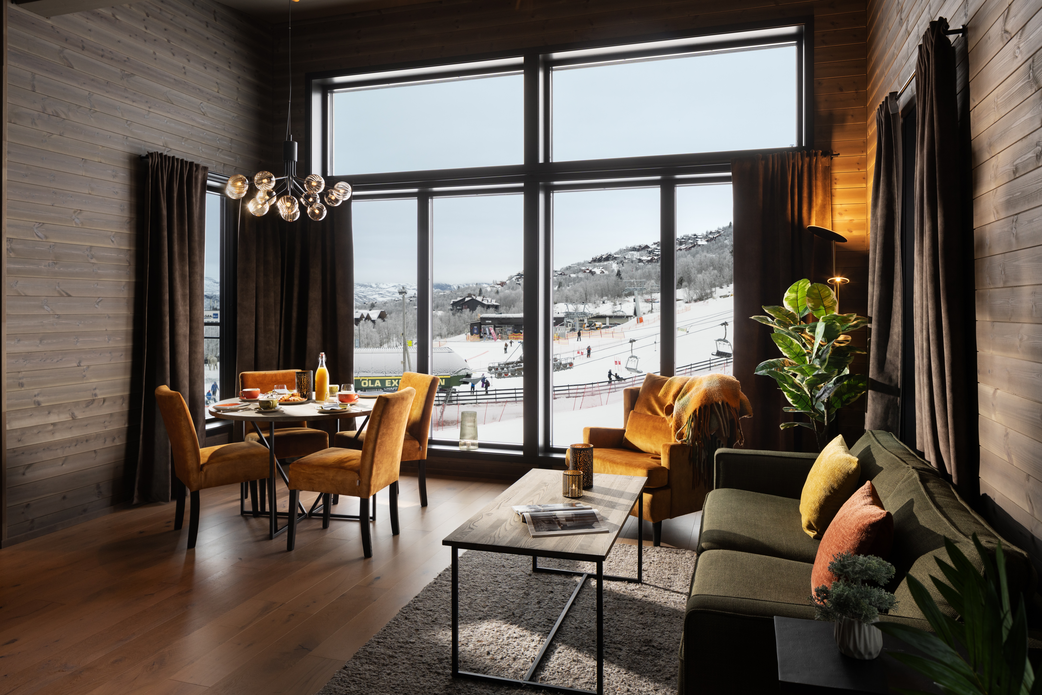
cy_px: 348
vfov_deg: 53.1
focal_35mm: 24
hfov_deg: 73.7
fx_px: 695
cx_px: 521
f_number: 8
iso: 400
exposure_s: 1/6
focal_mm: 24
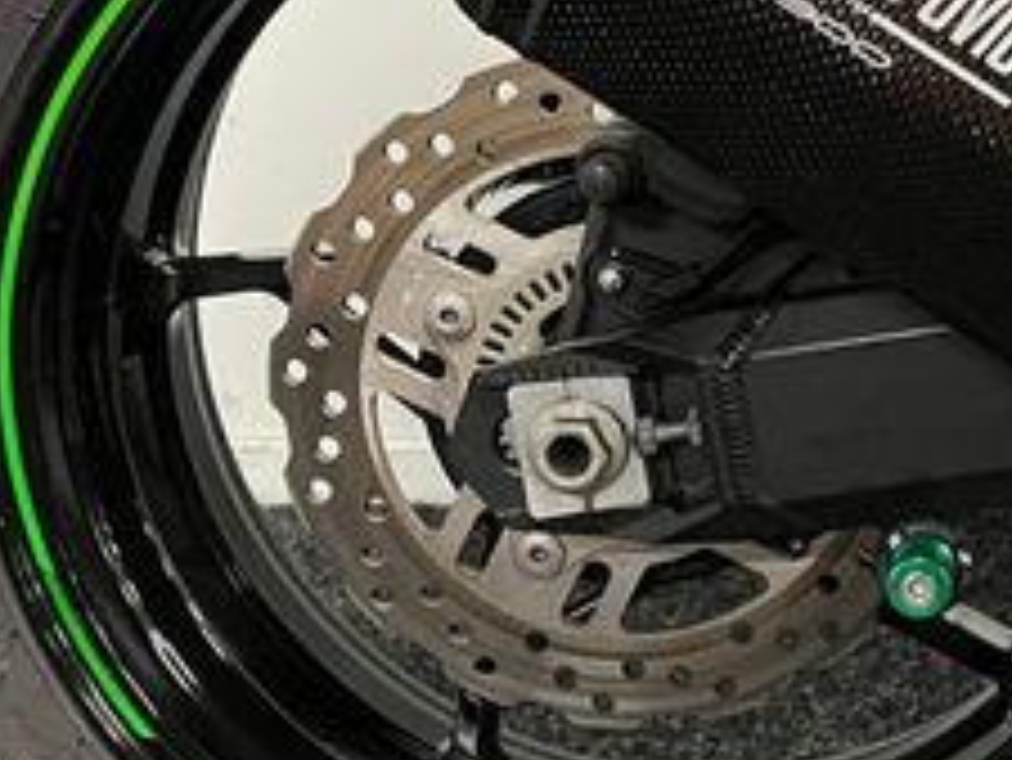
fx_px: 2165
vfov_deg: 19.7
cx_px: 1039
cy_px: 175
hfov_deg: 24.9
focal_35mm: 74
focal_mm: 5.1
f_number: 1.6
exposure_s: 1/50
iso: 400
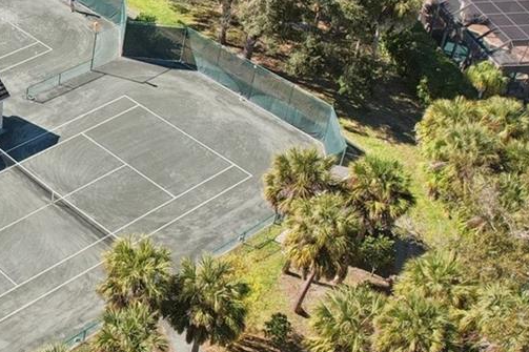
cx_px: -106
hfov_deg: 25.8
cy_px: 87
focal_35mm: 70
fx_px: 1028
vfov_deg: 19.3
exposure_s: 1/1600
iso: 150
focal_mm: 8.38
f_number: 2.8
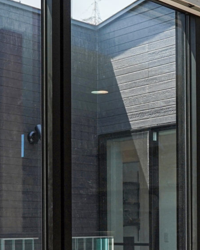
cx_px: 122
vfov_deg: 22.9
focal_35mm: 81
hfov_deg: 18.9
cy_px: 229
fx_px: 599
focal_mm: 19
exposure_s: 1/1000
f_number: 4
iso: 500
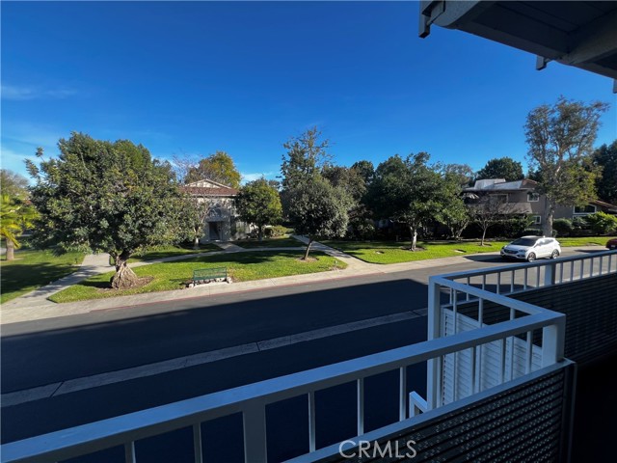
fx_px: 232
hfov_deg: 106.2
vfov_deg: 89.9
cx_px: 308
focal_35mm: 13
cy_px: 232
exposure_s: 1/592
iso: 32
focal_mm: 1.57
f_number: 1.8
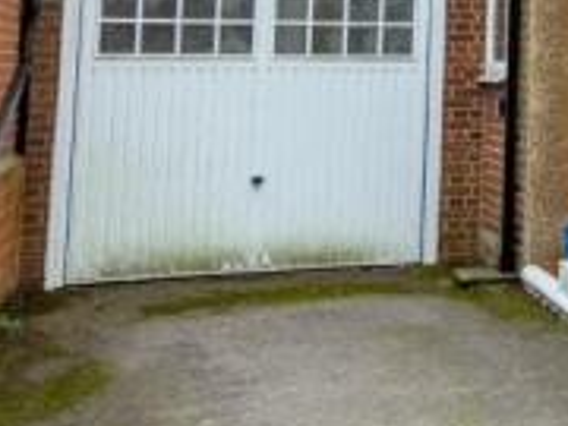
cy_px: -77
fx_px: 1378
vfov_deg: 16.8
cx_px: 876
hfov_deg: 19.8
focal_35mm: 84
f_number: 8
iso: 400
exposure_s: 1/500
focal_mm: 16
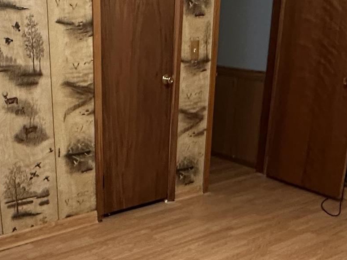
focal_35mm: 55
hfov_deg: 34.7
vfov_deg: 25.7
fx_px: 551
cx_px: 126
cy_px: 233
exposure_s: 1/60
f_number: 2.2
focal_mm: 2.22
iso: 640
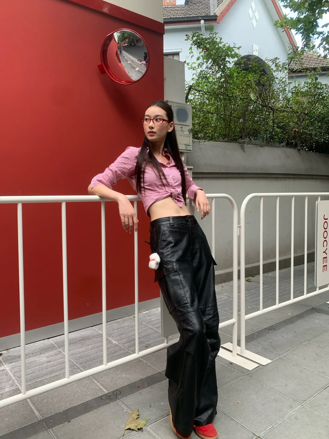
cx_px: 164
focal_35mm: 26
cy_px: 220
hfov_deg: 53.1
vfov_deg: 67.3
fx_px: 329
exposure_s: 1/121
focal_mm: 4.25
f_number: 1.8
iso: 50
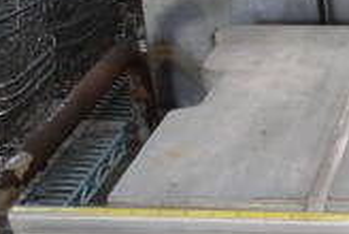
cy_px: 285
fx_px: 1301
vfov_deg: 10.1
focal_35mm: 134
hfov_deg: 14.3
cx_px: 524
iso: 1250
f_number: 3.8
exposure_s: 1/125
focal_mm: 24
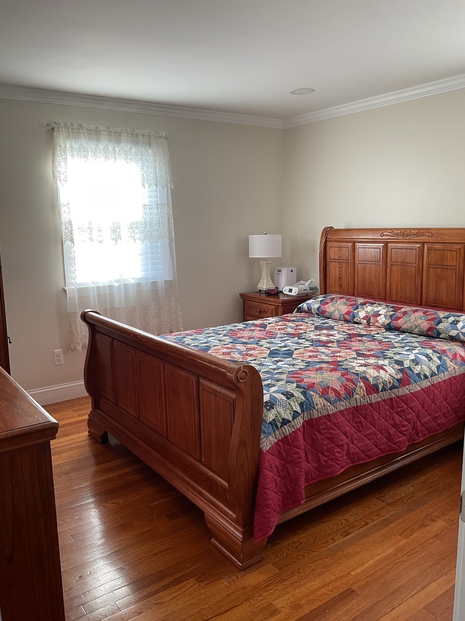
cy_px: 310
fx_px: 519
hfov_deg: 48.2
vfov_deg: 61.7
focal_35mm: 29
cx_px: 232
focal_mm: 3
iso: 40
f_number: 1.8
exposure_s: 1/60
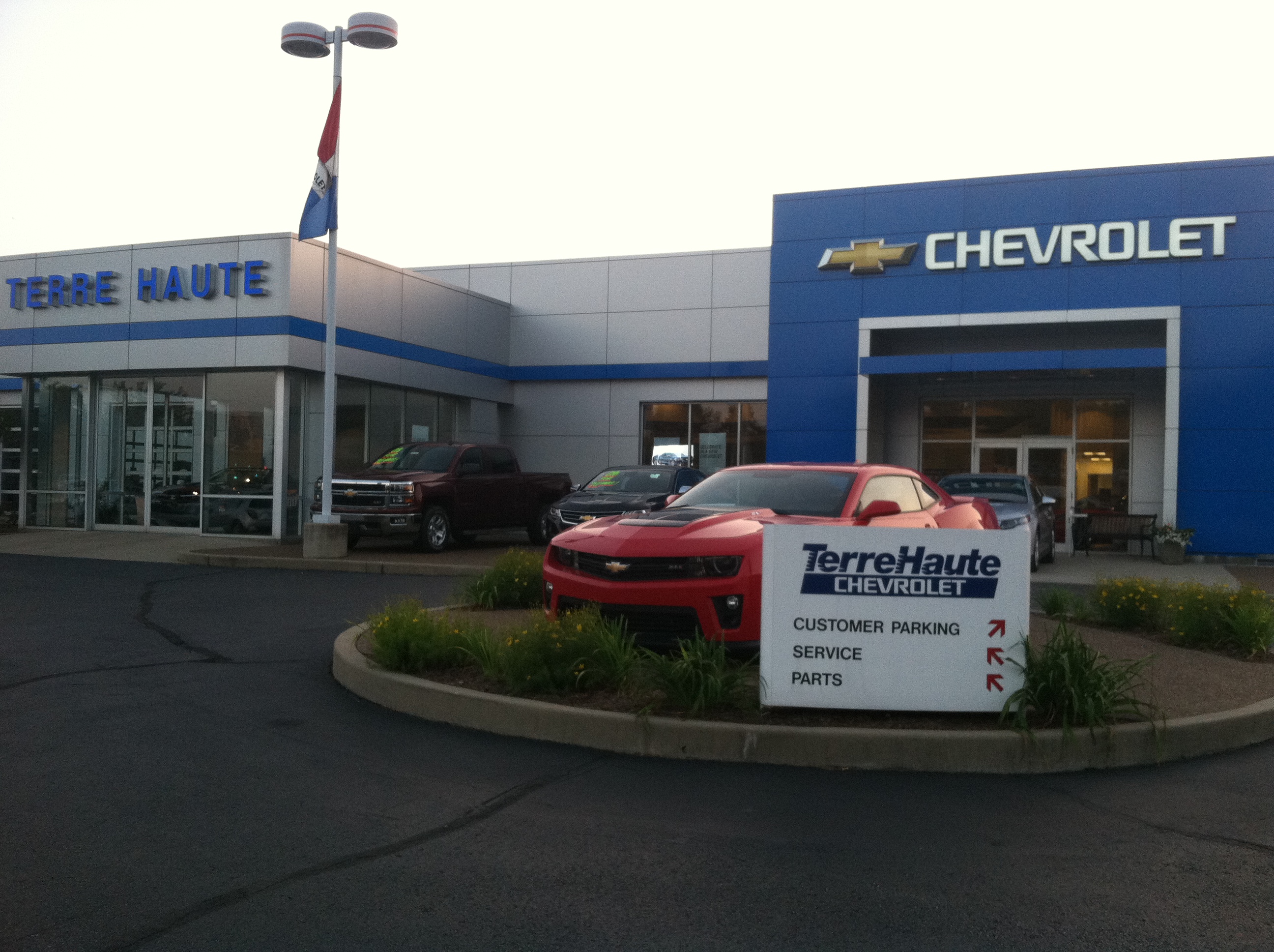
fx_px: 1286
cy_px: 476
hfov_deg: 52.7
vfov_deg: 40.6
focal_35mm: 35
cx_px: 637
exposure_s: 1/120
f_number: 2.8
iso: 125
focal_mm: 3.85
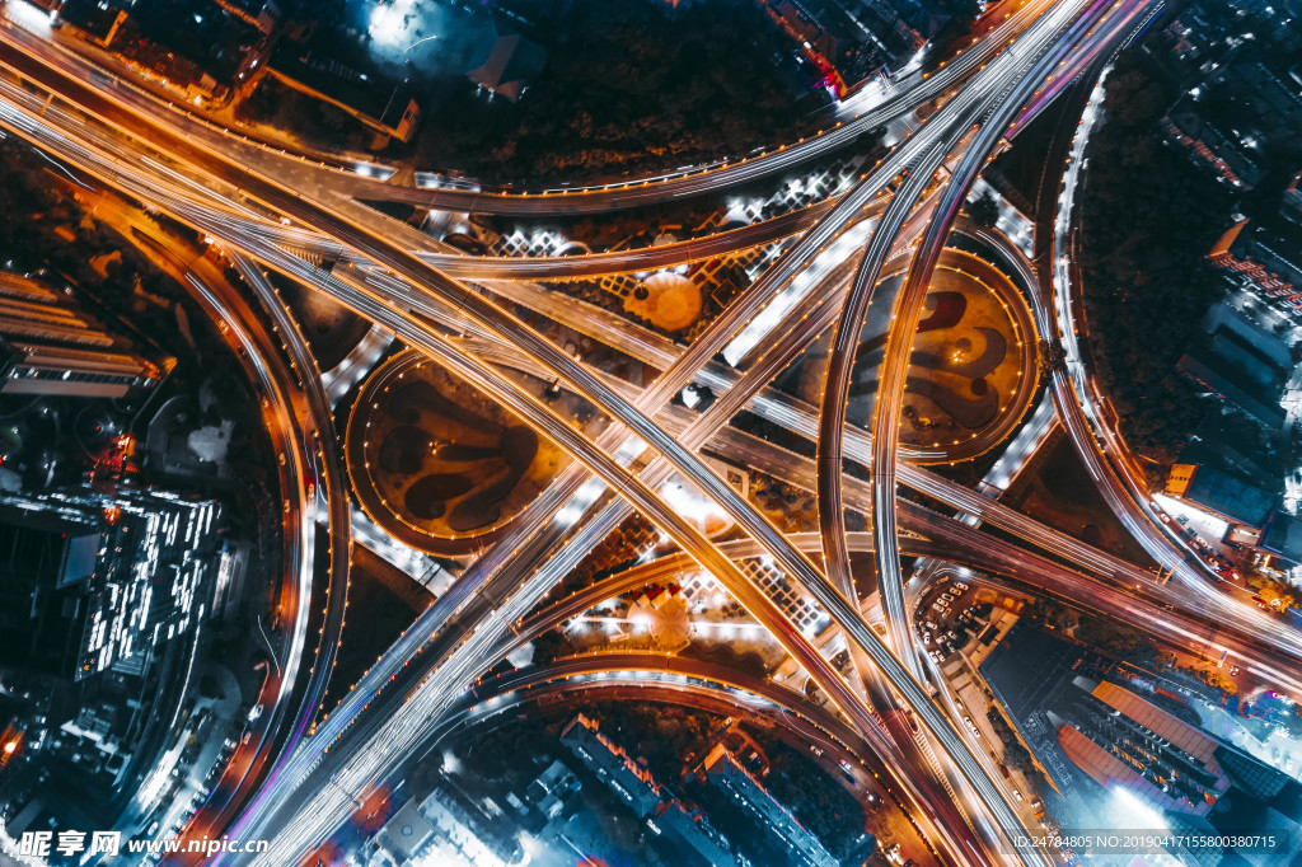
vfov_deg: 46.4
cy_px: 434
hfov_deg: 65.5
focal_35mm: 28
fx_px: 1012
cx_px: 651
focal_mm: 10.26
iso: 200
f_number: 8
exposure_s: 8
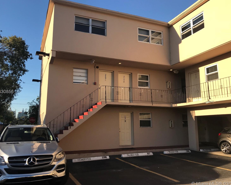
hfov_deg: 58.8
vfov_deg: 48.5
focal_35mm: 30
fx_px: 205
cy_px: 92
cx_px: 116
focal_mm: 3.99
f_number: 1.8
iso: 20
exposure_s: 1/1140
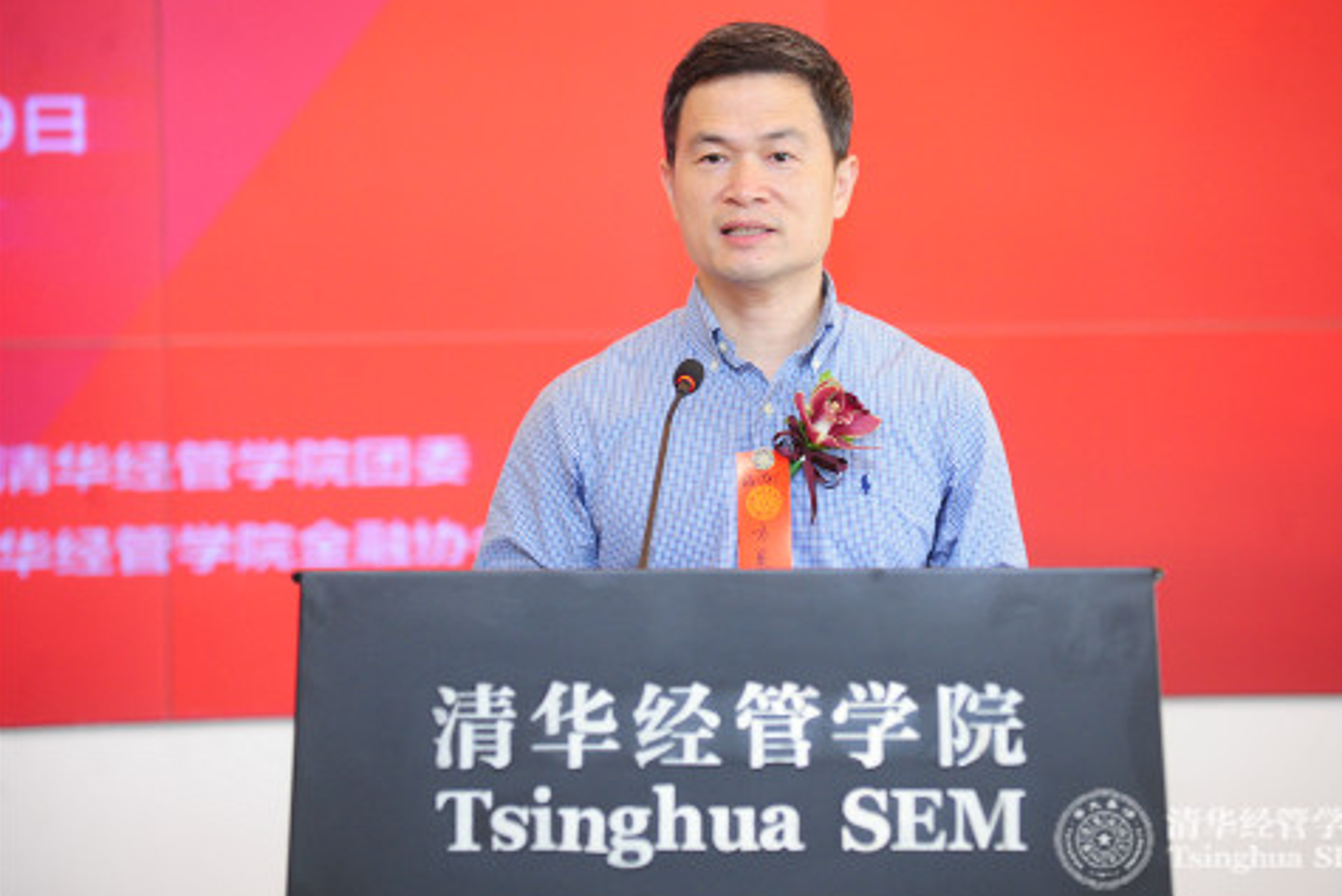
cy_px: 437
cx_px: 703
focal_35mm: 142
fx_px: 5295
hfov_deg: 14.4
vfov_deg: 9.7
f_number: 5.6
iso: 1600
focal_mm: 135
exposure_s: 1/125
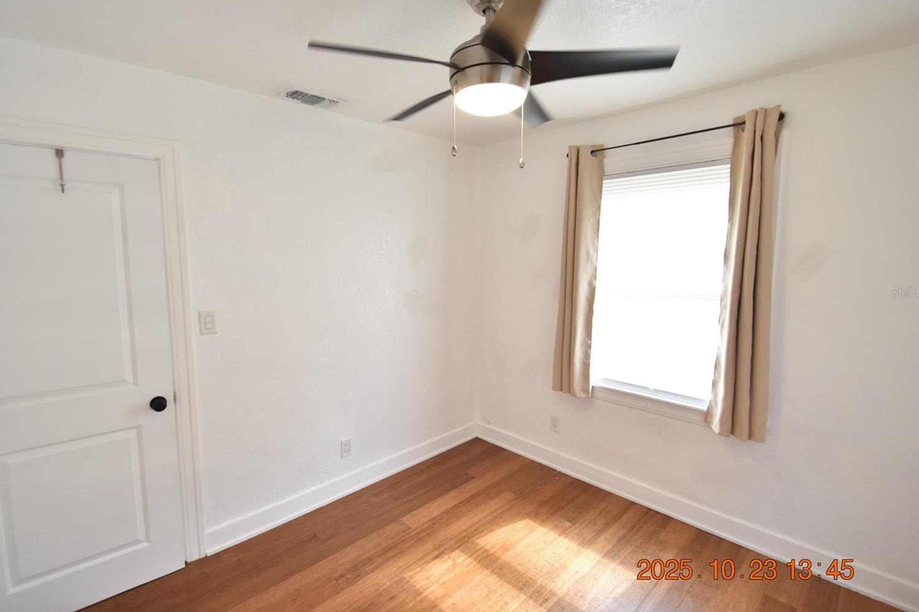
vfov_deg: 73.7
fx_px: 408
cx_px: 456
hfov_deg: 96.8
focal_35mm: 16
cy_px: 292
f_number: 3.5
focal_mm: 10
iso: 800
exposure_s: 1/90
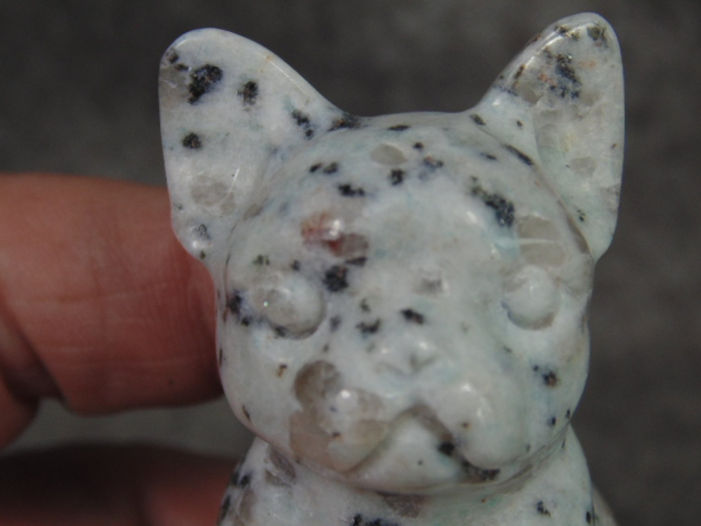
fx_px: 1985
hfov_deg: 20.0
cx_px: 350
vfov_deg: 15.1
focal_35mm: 98
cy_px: 263
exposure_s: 1/160
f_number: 4.6
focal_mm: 17.5
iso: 80
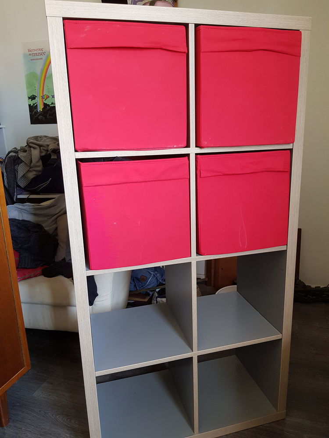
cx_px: 164
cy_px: 219
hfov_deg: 53.1
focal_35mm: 26
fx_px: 329
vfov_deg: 67.3
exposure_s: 1/30
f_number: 1.7
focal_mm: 4.2
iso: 160
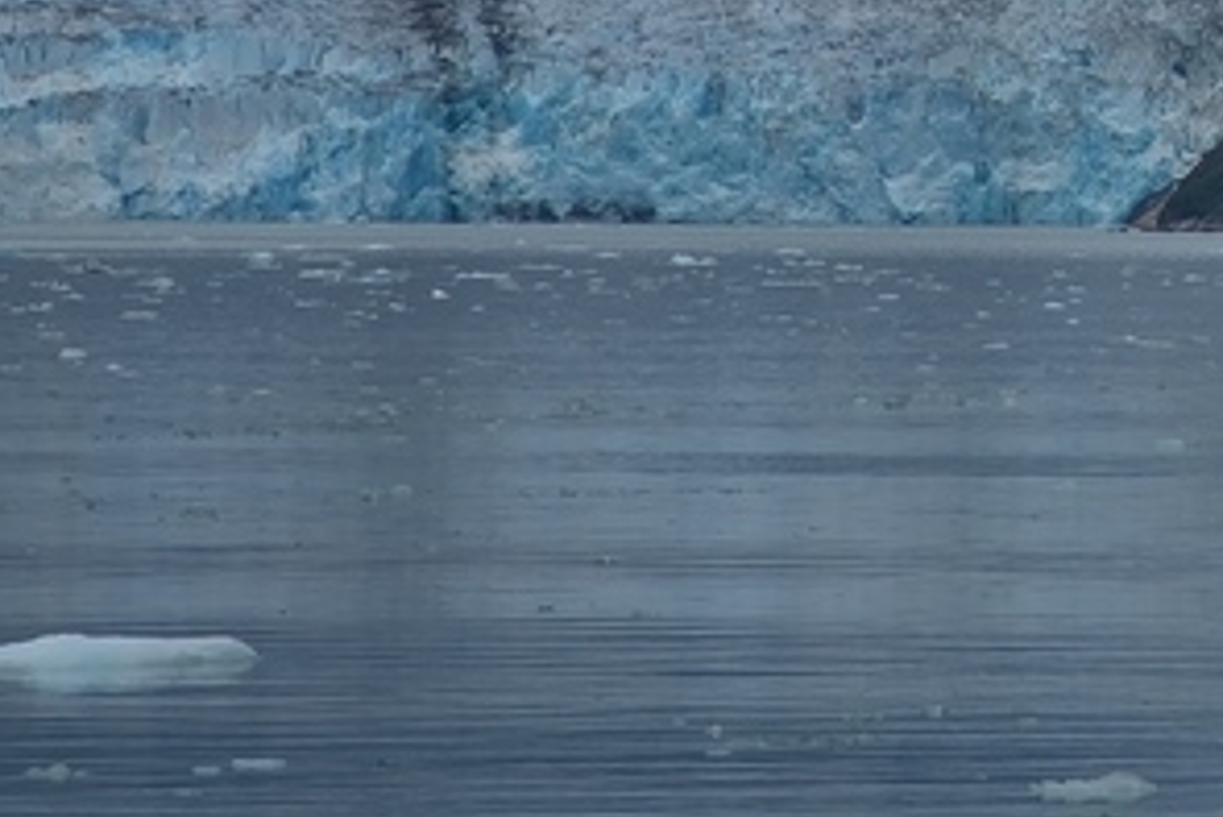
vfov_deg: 3.0
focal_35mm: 456
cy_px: -564
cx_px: 1712
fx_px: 15498
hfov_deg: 4.5
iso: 100
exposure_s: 1/250
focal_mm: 105
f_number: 8
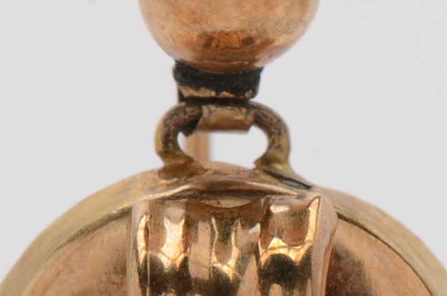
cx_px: 514
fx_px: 6043
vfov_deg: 2.8
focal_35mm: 488
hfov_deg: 4.2
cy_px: 277
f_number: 18
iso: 200
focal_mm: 85
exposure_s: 1/125
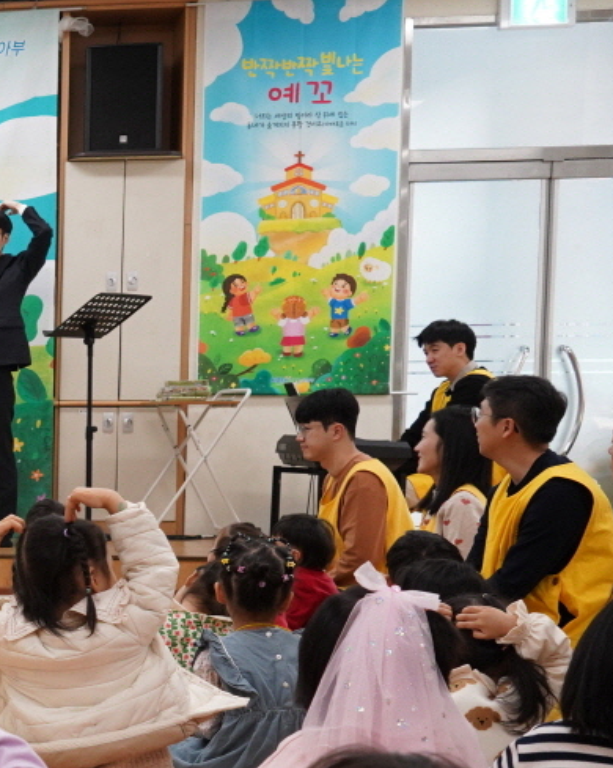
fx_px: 1588
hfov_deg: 18.5
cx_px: -391
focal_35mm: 70
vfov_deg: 26.9
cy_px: 548
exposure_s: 1/125
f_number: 5.6
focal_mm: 28
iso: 2500
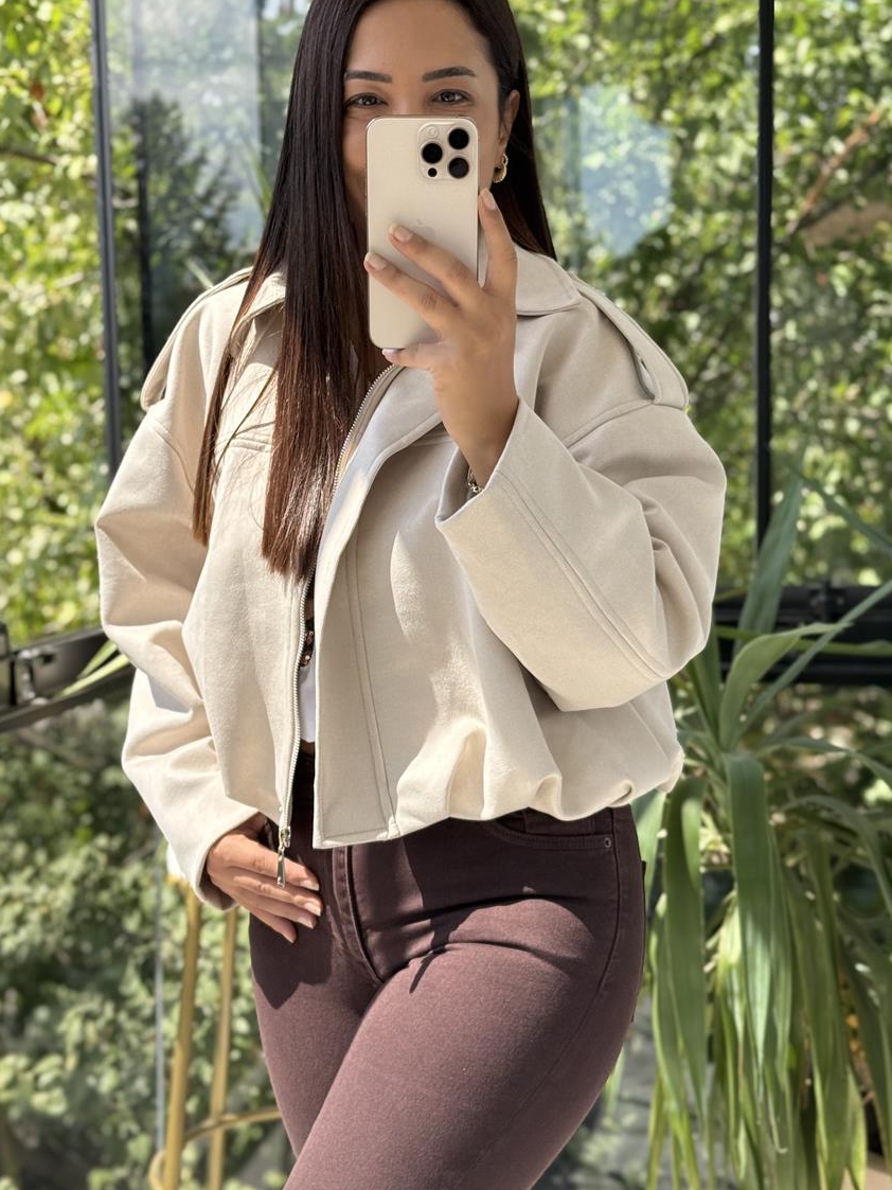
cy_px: 561
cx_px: 447
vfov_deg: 33.8
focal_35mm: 57
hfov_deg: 25.7
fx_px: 1959
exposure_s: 1/570
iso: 64
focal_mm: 6.76
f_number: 1.78
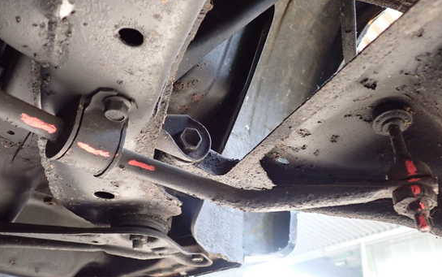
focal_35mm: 35
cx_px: 239
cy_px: 142
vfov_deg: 36.3
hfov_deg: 55.2
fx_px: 422
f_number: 2.3
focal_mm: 5.4
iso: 640
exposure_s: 1/100
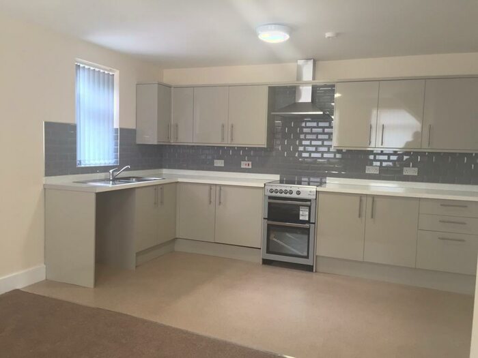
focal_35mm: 29
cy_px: 179
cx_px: 239
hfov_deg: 61.7
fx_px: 400
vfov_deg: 48.2
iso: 80
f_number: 2.2
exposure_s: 1/33
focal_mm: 4.15
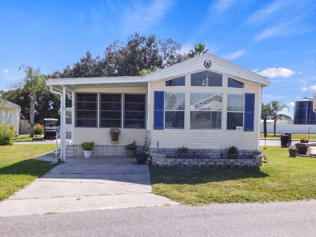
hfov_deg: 51.4
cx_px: 158
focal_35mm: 36
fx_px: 329
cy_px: 118
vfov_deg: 39.7
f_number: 3.5
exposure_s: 1/800
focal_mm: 6.3
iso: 125
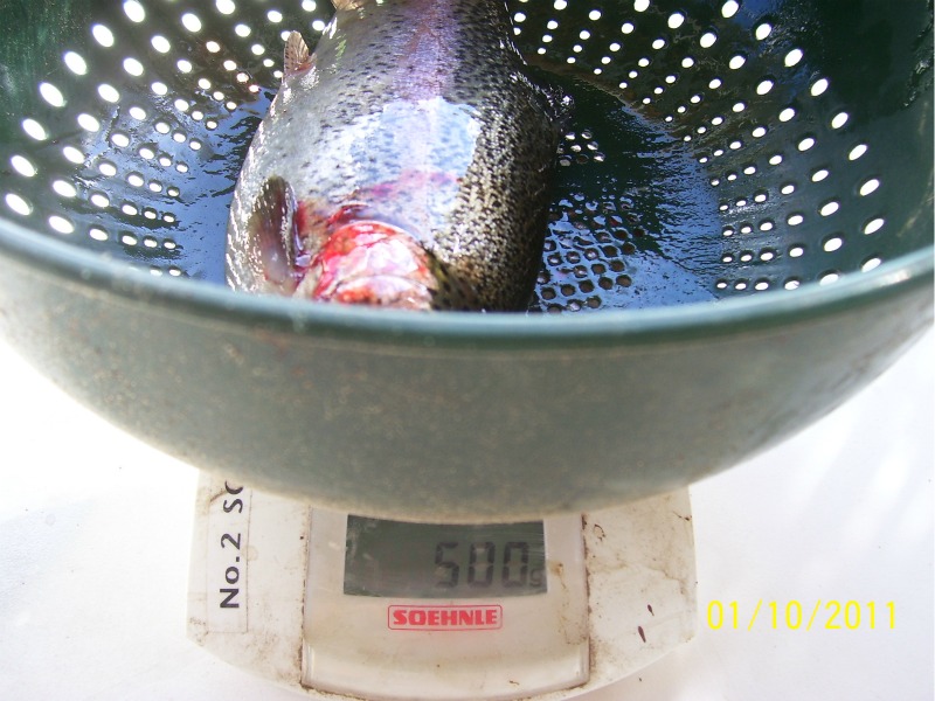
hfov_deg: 54.0
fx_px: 918
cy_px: 350
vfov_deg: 41.8
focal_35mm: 34
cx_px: 468
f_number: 2.7
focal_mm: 5.6
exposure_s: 1/90
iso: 80
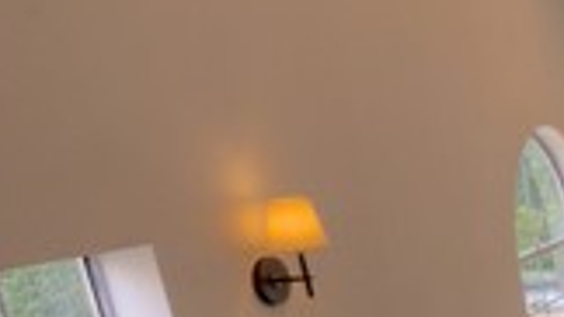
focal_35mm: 58
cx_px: 1020
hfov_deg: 21.9
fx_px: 867
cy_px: 310
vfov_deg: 20.1
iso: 64
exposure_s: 1/8
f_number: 8
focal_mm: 14
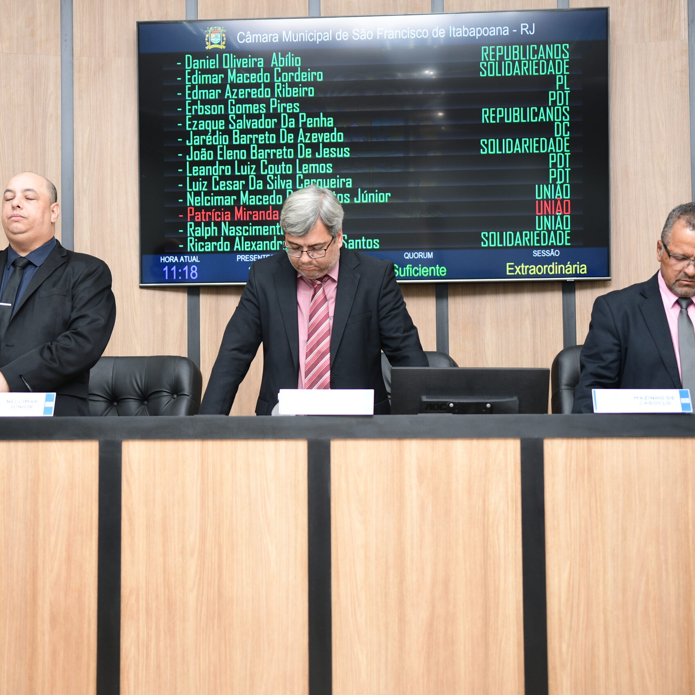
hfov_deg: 29.1
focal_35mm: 59
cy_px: 347
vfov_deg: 29.1
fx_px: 1340
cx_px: 321
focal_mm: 31
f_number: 2
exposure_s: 1/160
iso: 280
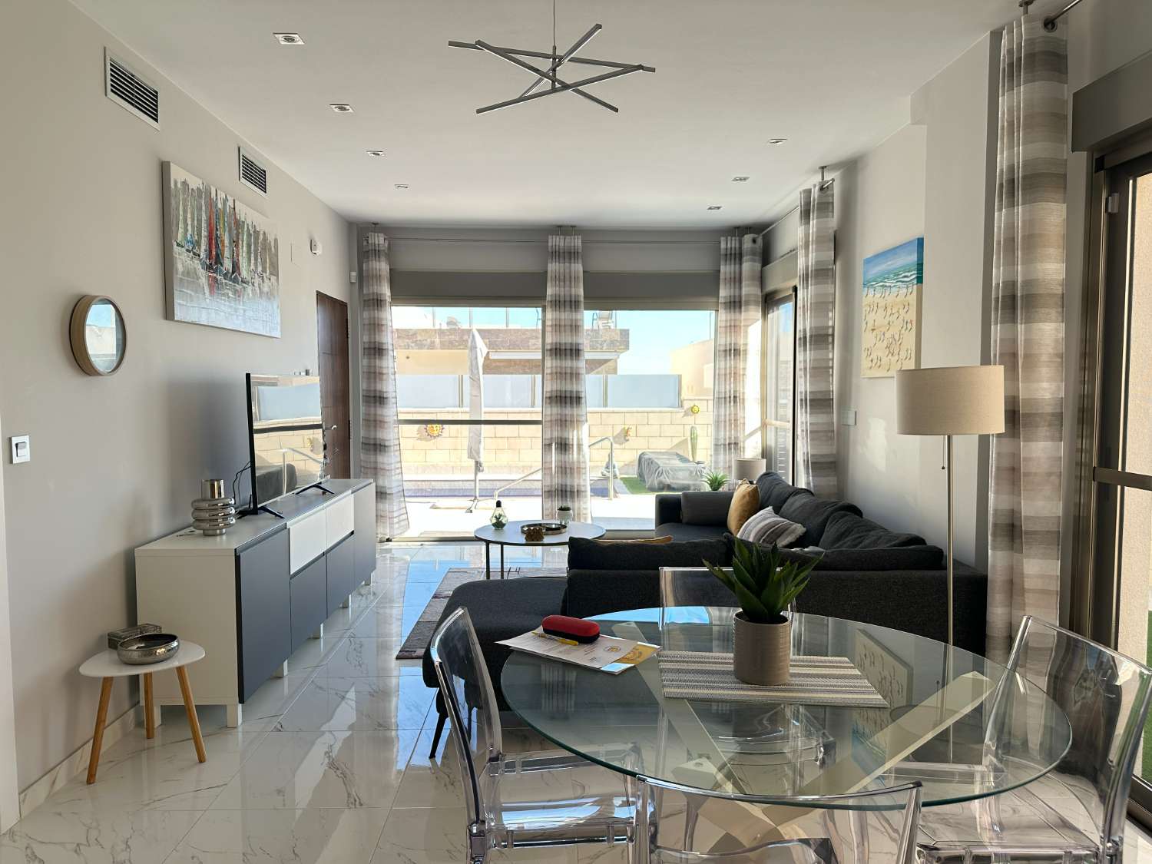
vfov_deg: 56.8
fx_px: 799
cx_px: 576
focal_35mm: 24
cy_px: 432
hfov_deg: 71.6
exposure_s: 1/293
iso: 80
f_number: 1.78
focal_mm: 6.86
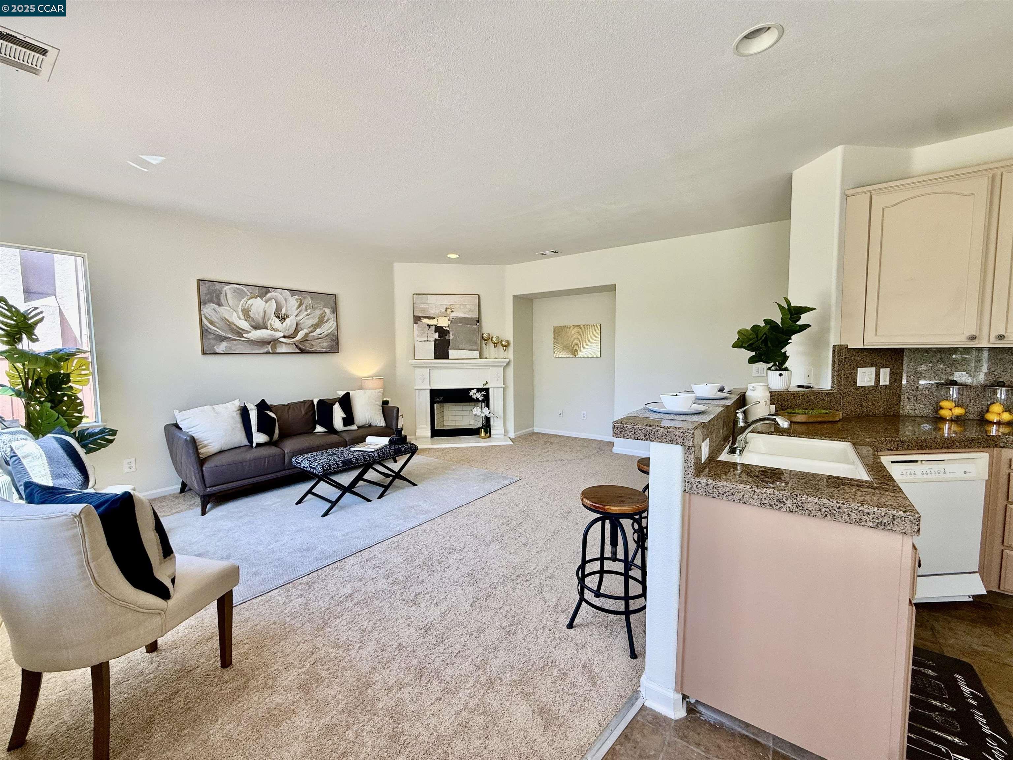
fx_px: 410
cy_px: 380
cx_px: 506
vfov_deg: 85.7
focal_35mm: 14
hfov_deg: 102.1
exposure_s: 1/120
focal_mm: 2.22
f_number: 2.2
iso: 64
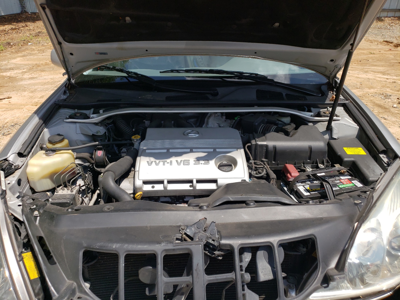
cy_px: 150
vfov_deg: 53.1
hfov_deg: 67.3
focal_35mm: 26
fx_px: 300
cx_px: 200
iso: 50
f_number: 1.5
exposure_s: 1/3333
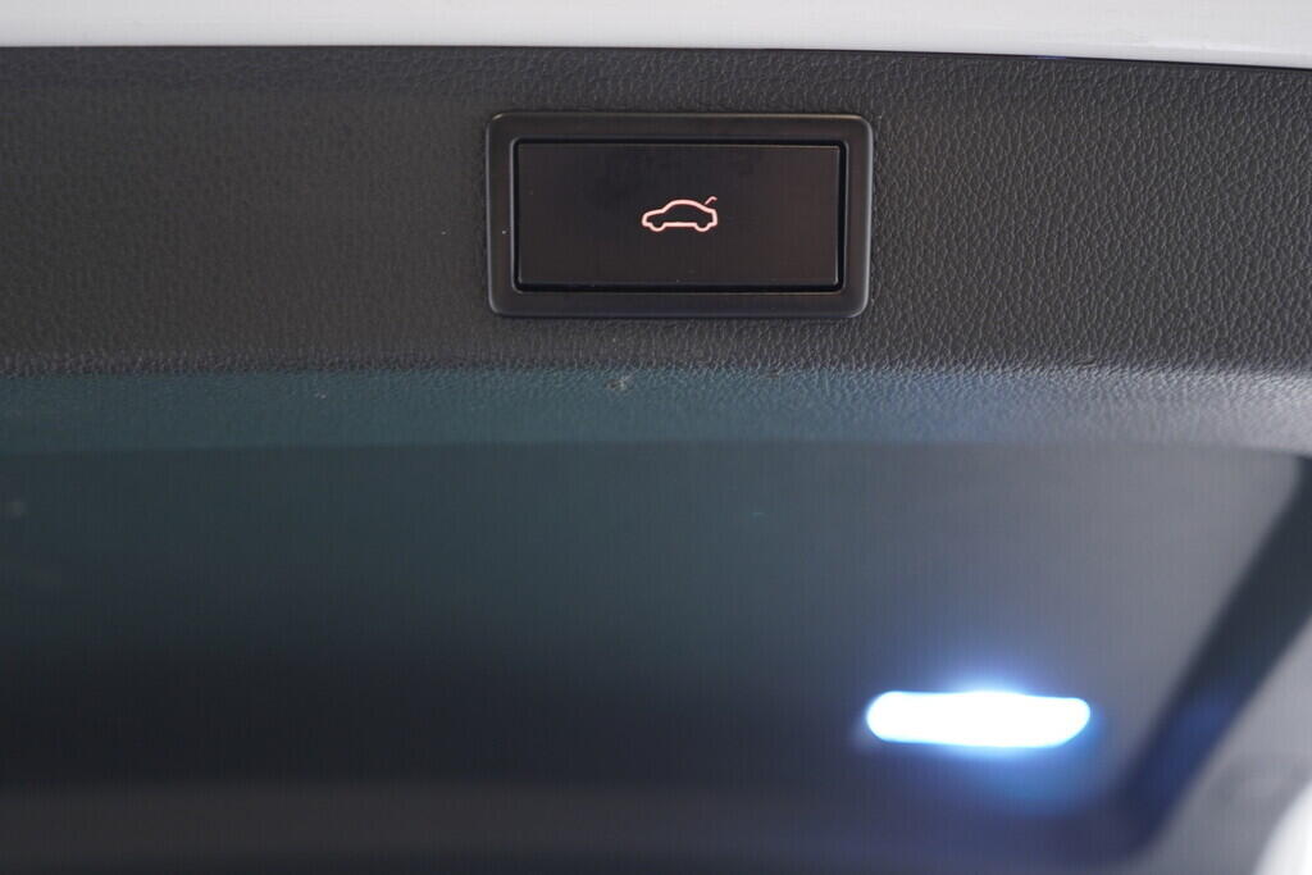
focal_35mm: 36
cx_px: 656
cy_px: 438
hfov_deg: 53.1
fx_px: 1312
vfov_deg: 36.9
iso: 250
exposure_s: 1/40
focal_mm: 24
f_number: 2.8
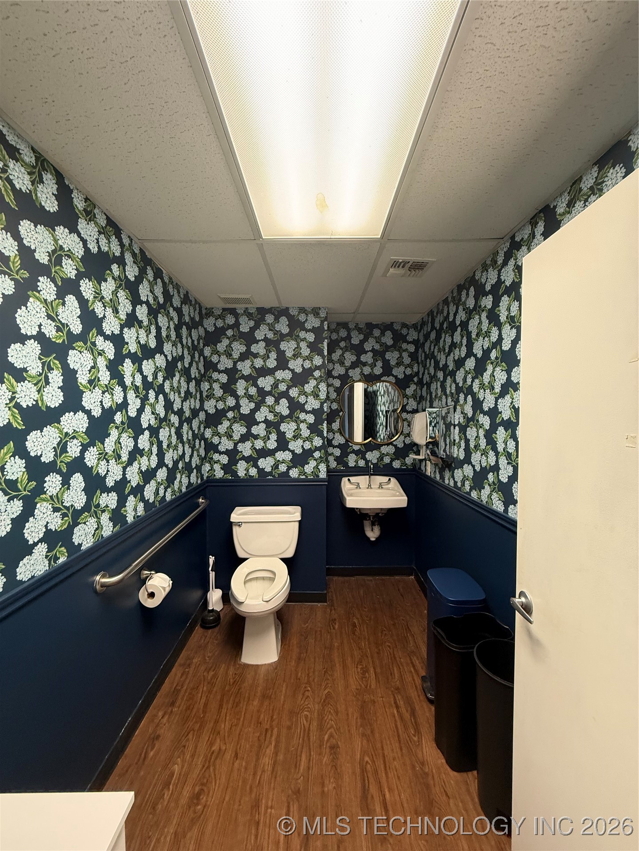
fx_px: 345
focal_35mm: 14
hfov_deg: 85.7
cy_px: 426
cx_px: 320
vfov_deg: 102.1
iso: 250
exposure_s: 1/59
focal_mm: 2.22
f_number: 2.2
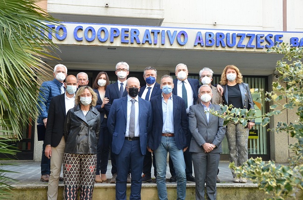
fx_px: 353
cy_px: 100
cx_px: 152
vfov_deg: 31.7
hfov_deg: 46.5
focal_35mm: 42
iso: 800
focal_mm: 28
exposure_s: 1/160
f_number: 6.3
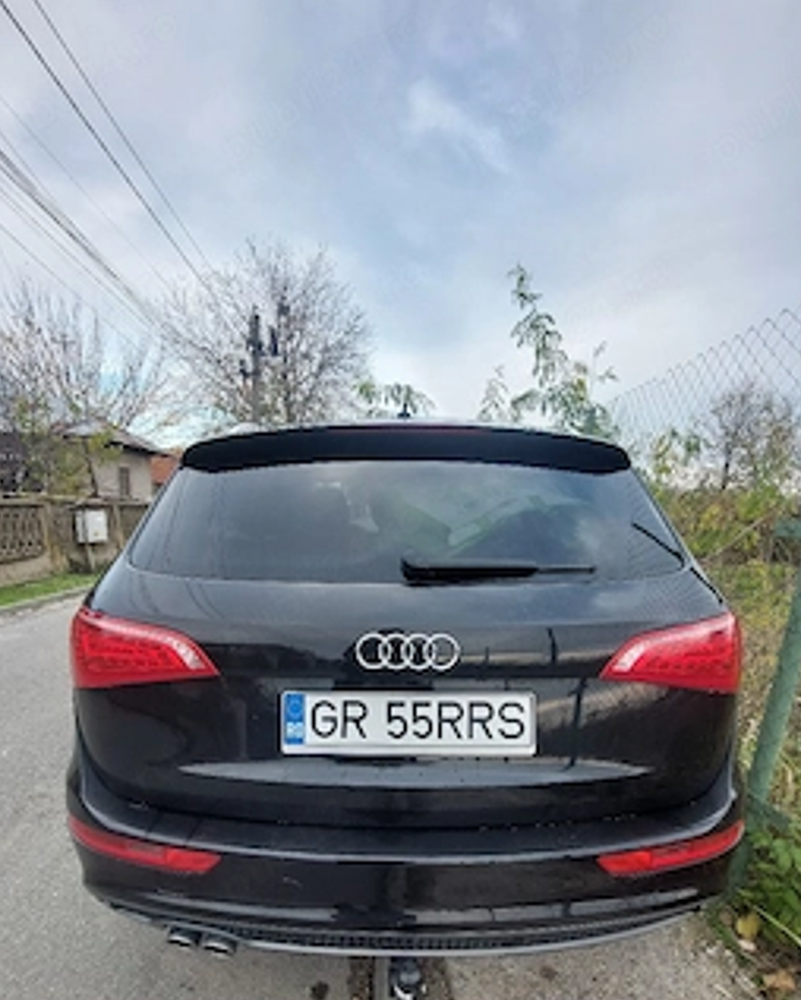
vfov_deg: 91.4
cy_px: 618
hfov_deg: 80.4
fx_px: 474
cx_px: 385
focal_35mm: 16
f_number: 2.2
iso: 50
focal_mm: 1.74
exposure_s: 1/250
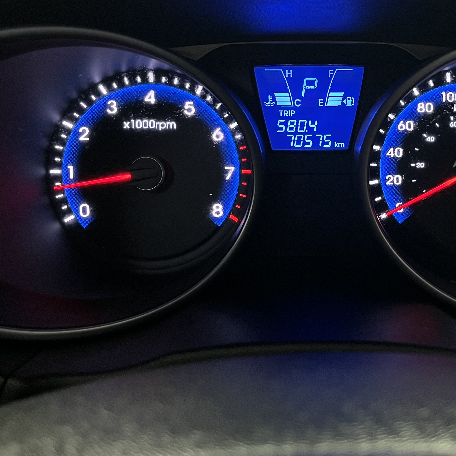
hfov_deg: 39.4
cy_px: 158
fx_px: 626
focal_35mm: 42
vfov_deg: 39.6
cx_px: 317
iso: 800
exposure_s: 1/30
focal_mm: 5.1
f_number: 1.6
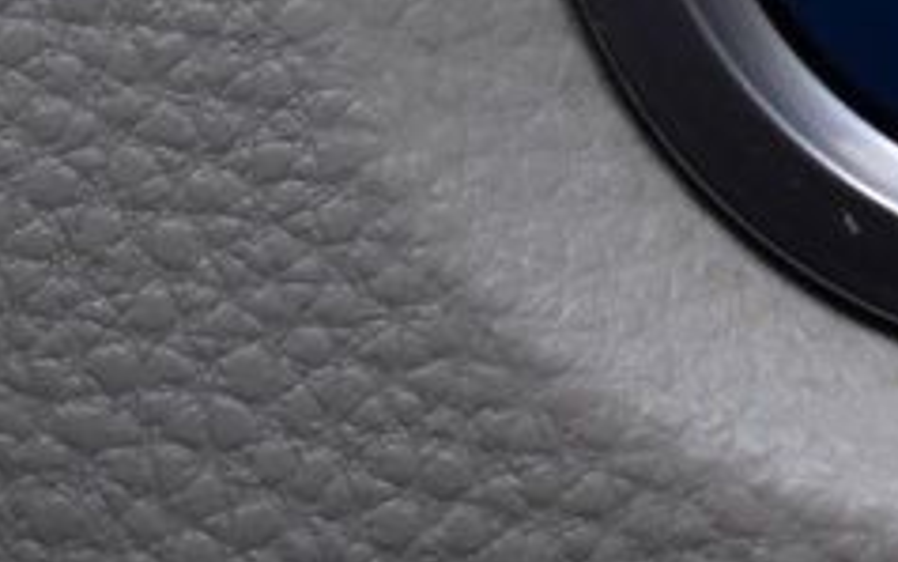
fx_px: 8868
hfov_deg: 5.8
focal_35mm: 362
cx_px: 1192
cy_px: 45
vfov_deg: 3.6
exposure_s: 1/15
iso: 640
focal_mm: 55
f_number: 6.3
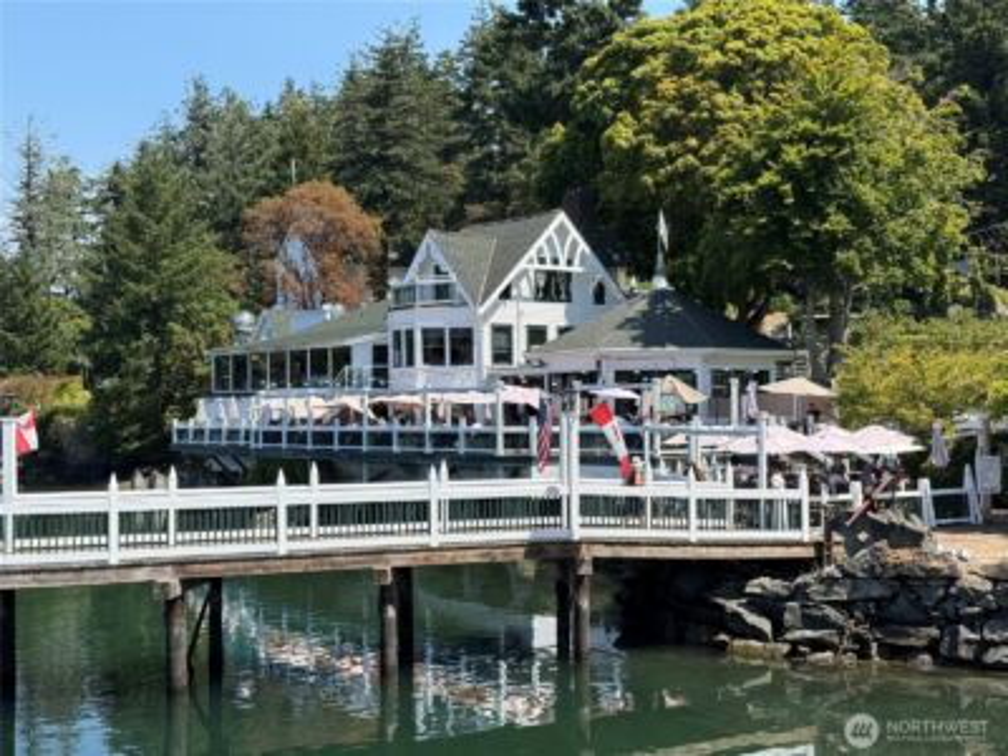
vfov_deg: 30.3
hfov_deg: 39.7
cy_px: 378
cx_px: 504
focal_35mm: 48
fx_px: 1398
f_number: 1.78
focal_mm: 6.76
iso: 64
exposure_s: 1/3534
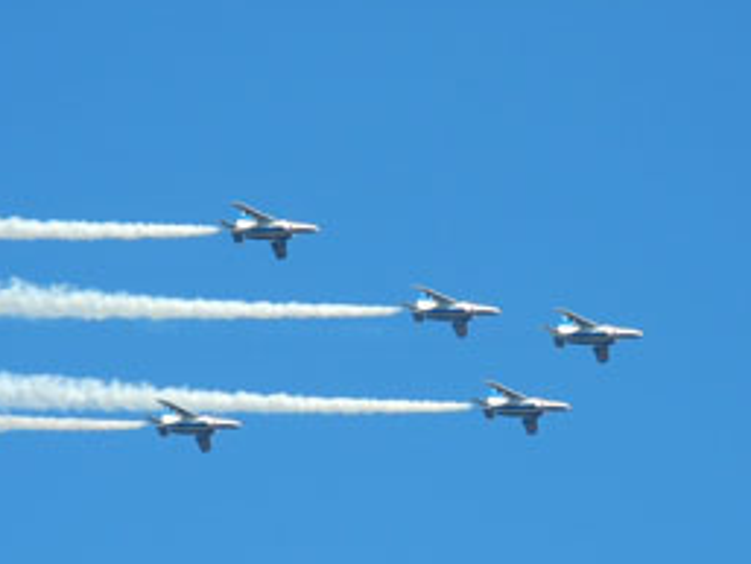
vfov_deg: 3.2
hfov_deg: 4.2
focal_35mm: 467
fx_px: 10136
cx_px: 397
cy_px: 362
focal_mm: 42.6
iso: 100
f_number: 5.6
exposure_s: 1/358
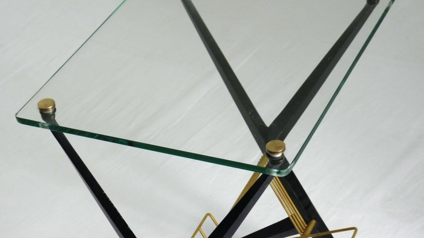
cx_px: 213
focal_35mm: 86
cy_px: 196
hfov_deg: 24.7
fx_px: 967
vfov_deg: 14.0
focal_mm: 10.6
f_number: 4.1
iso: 200
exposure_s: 1/13
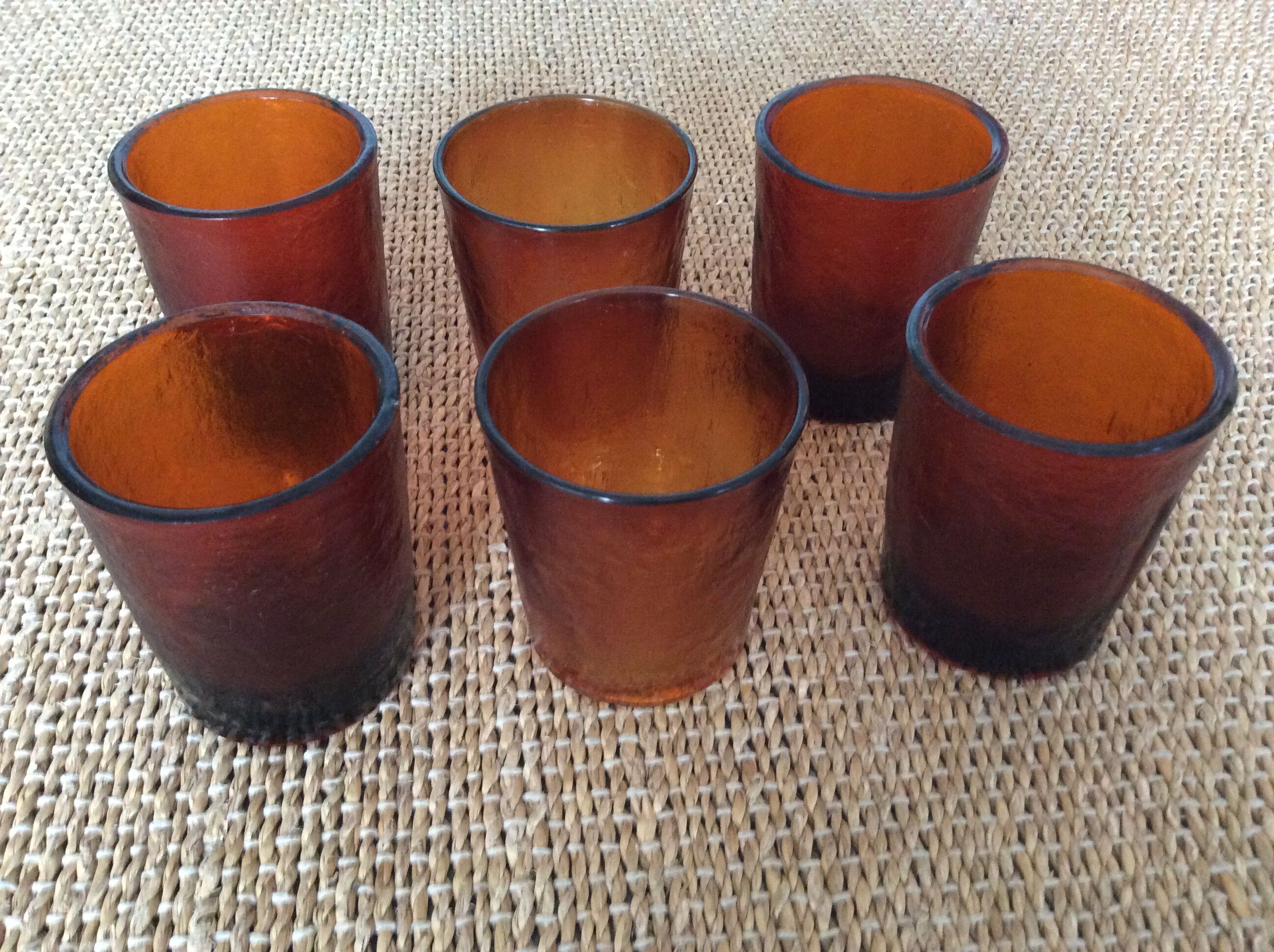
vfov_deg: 44.1
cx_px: 637
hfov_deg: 56.9
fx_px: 1176
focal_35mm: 32
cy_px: 476
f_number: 2.4
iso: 320
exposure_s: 1/17
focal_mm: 3.3
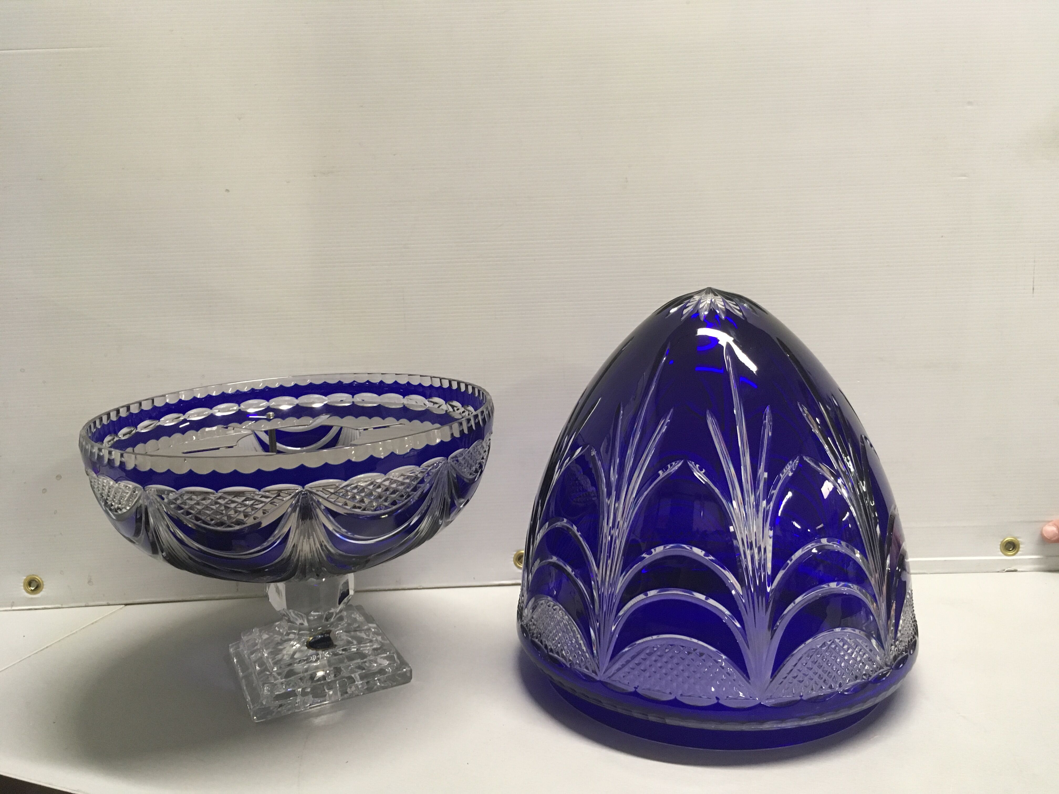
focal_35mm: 29
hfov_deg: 61.7
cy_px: 397
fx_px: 887
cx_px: 530
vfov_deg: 48.2
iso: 160
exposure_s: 1/33
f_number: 2.2
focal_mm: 4.15
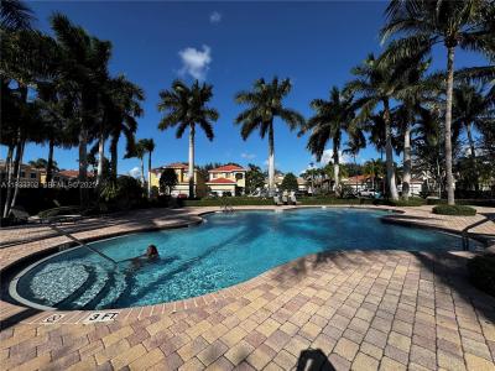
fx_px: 200
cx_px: 248
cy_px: 186
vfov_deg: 85.7
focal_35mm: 14
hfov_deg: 102.1
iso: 50
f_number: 2.2
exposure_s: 1/2674
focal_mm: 2.22
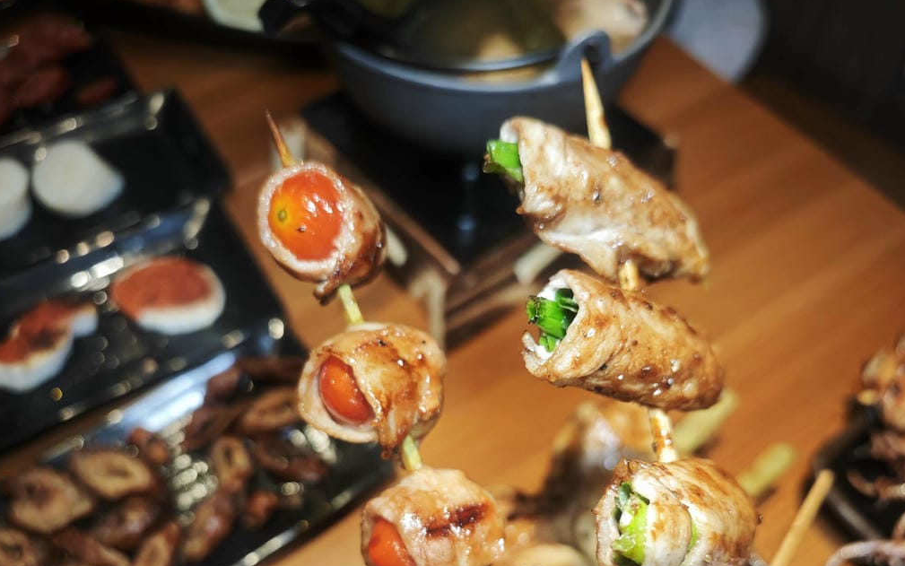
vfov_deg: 42.3
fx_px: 715
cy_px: 399
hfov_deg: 64.6
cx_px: 476
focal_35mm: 29
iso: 3200
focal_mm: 8.72
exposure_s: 1/400
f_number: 2
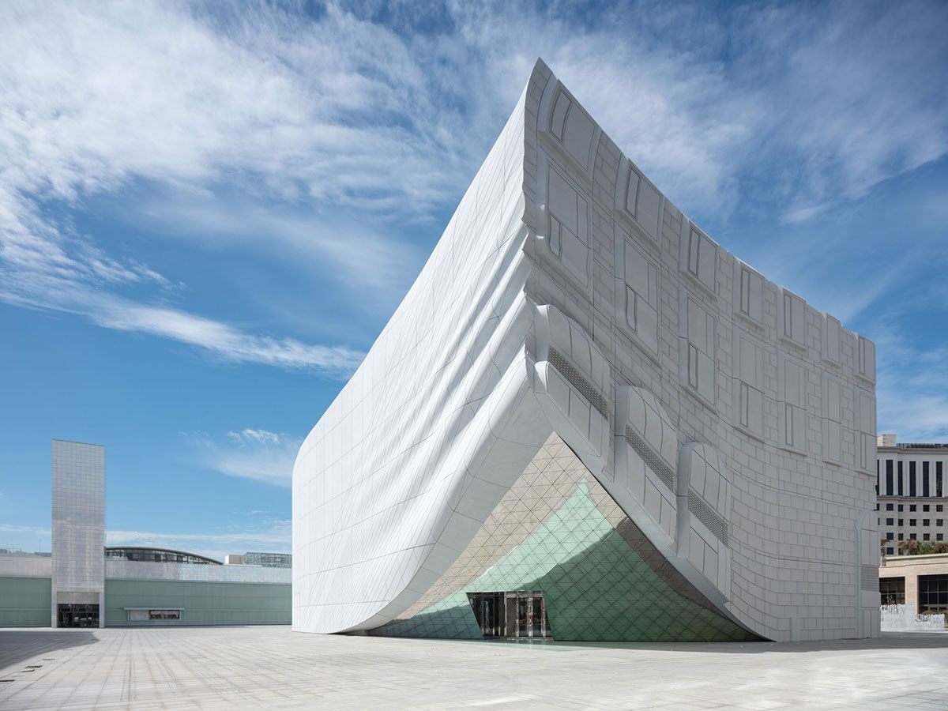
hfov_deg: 84.7
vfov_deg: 68.7
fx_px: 520
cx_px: 474
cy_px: 356
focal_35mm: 19
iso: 160
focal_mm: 24
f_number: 11
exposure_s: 1/250
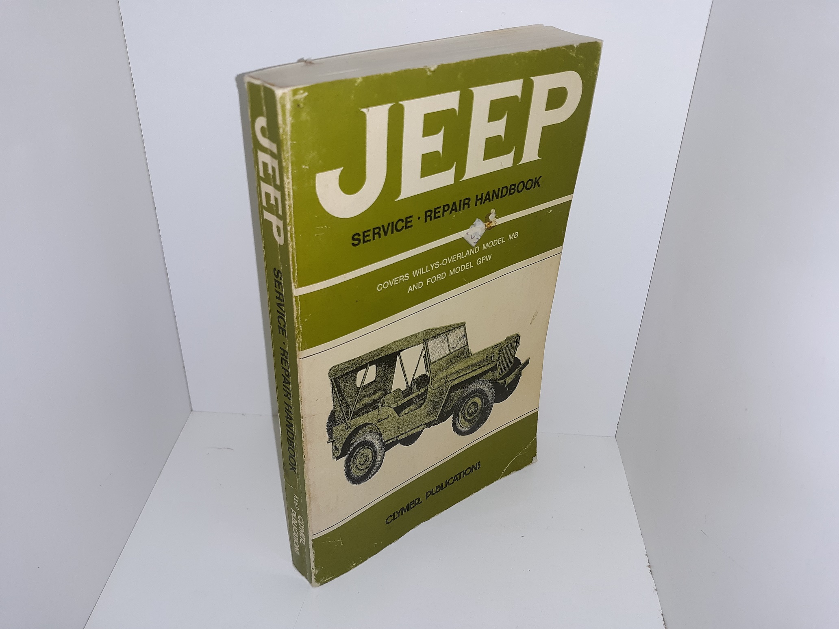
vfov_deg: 49.7
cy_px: 314
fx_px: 679
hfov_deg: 63.4
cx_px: 420
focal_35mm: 28
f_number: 1.7
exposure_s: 1/167
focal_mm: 3.7
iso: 40
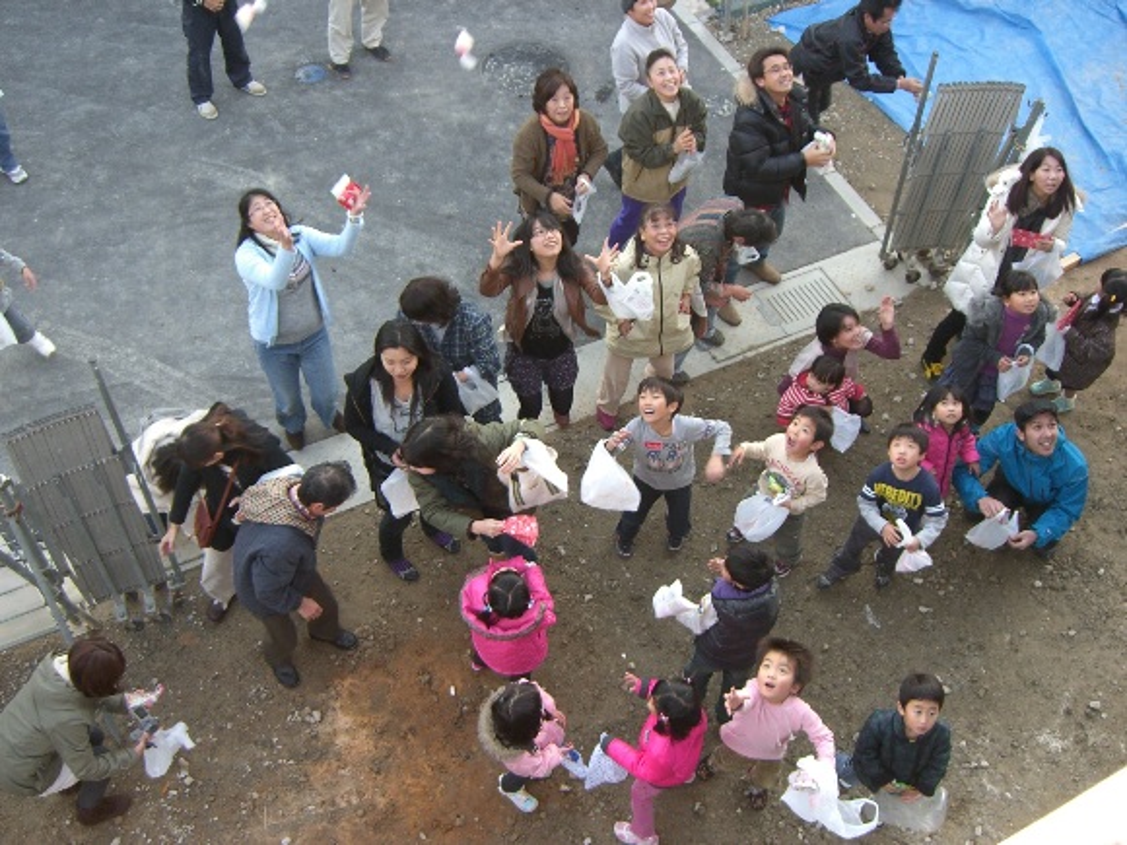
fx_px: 1237
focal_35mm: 38
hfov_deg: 49.0
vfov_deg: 37.7
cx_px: 564
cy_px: 422
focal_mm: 7.9
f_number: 2.8
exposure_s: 1/125
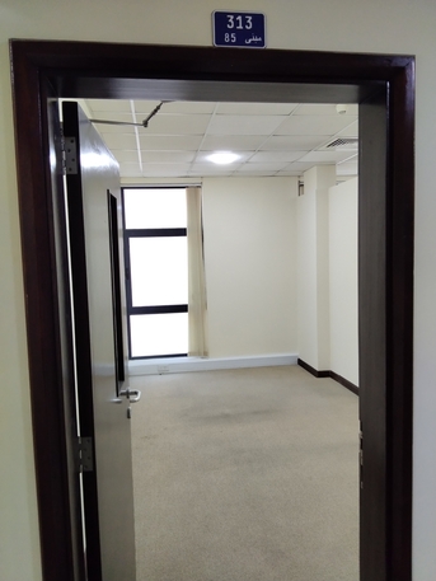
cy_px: 290
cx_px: 218
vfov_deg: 67.3
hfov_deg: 53.1
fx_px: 436
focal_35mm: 26
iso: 149
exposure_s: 1/100
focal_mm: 2.78
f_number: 2
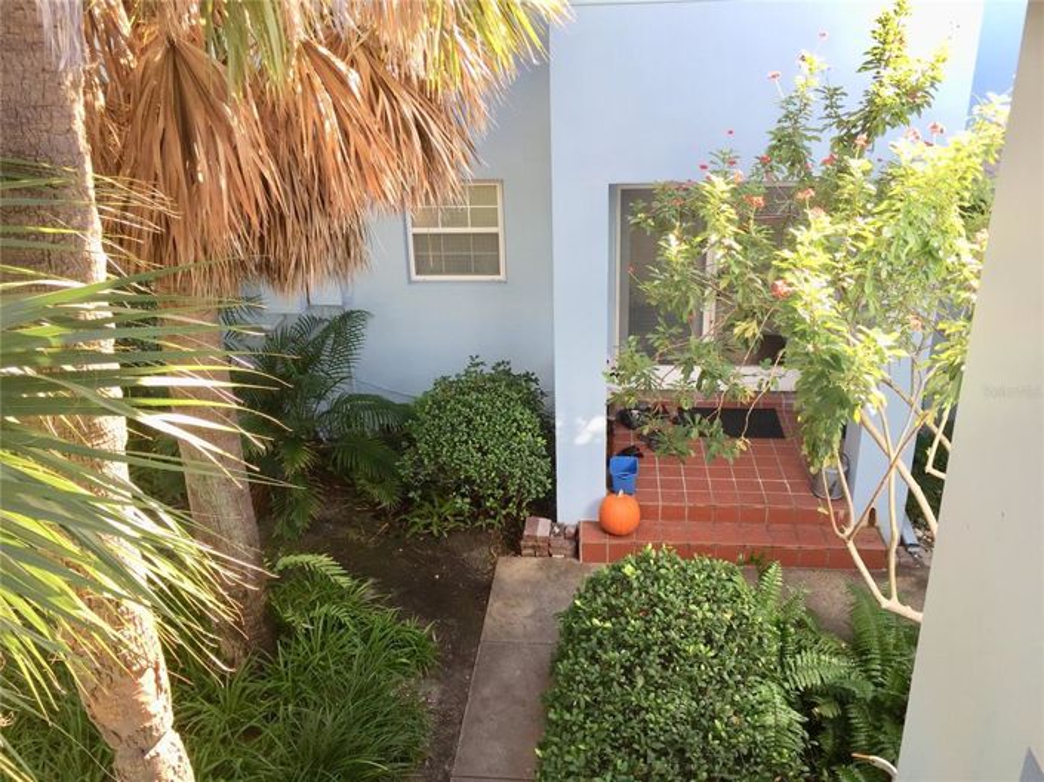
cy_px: 391
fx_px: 874
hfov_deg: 61.7
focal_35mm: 29
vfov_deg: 48.2
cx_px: 522
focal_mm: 4.15
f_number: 2.2
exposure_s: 1/125
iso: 32
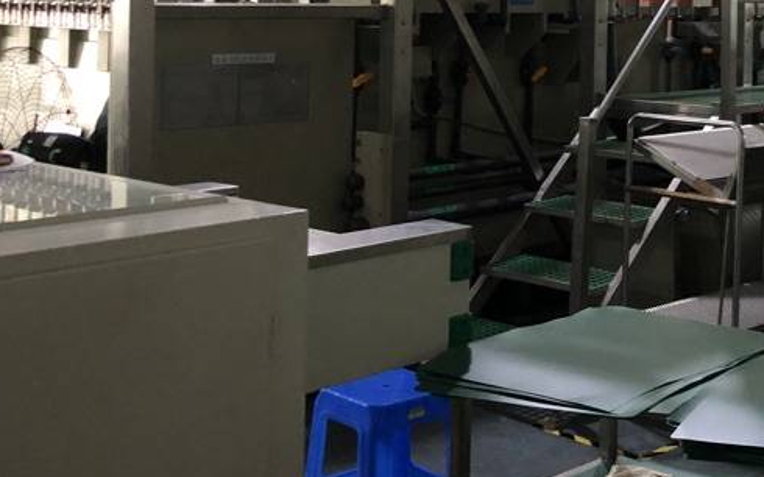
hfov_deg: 31.7
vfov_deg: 20.4
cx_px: 656
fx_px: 1291
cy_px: 23
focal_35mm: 62
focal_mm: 4
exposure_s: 1/15
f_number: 1.8
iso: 100
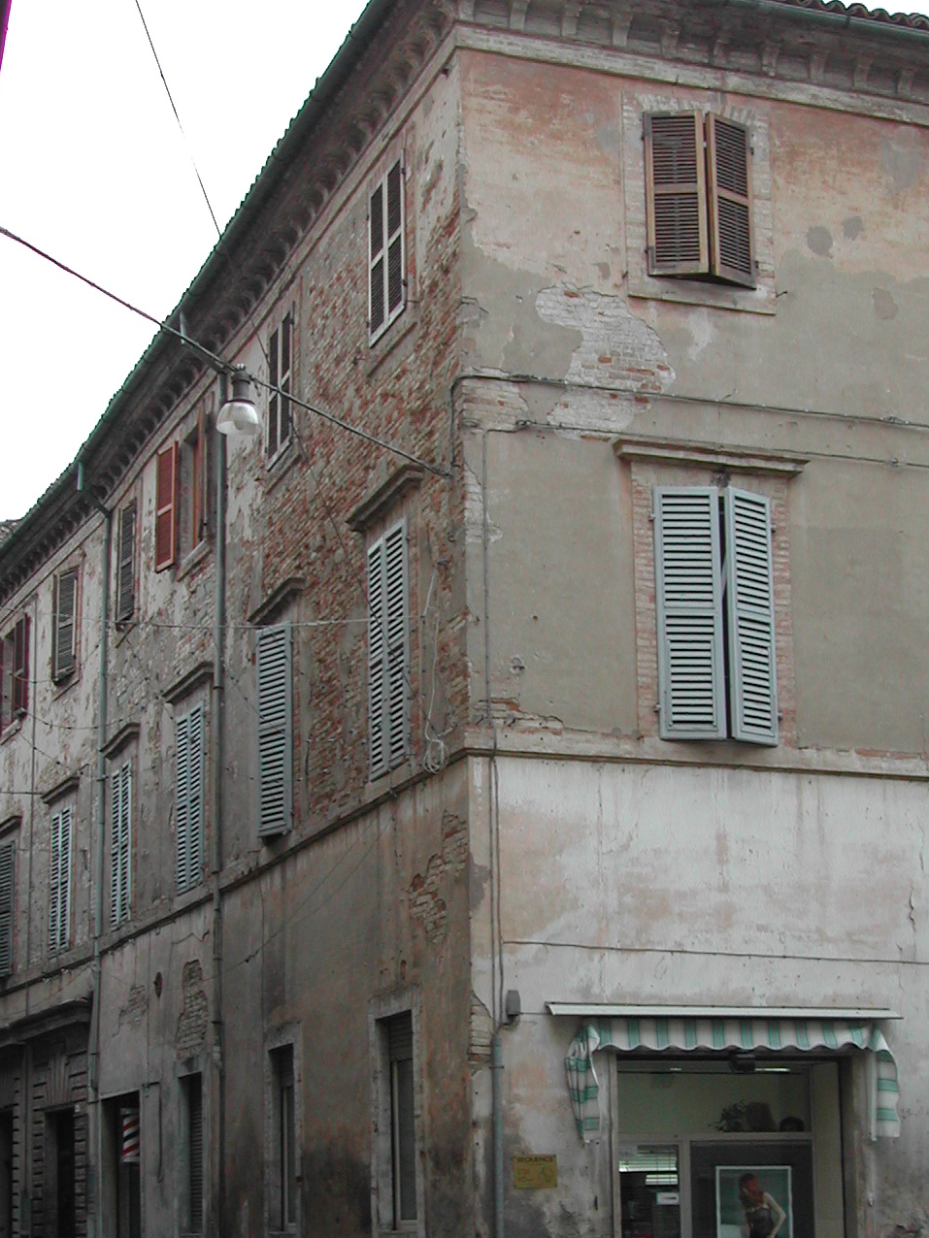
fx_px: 2183
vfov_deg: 31.5
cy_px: 810
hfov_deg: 24.0
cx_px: 552
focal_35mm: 61
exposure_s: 1/222
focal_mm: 8
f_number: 2.8
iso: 100
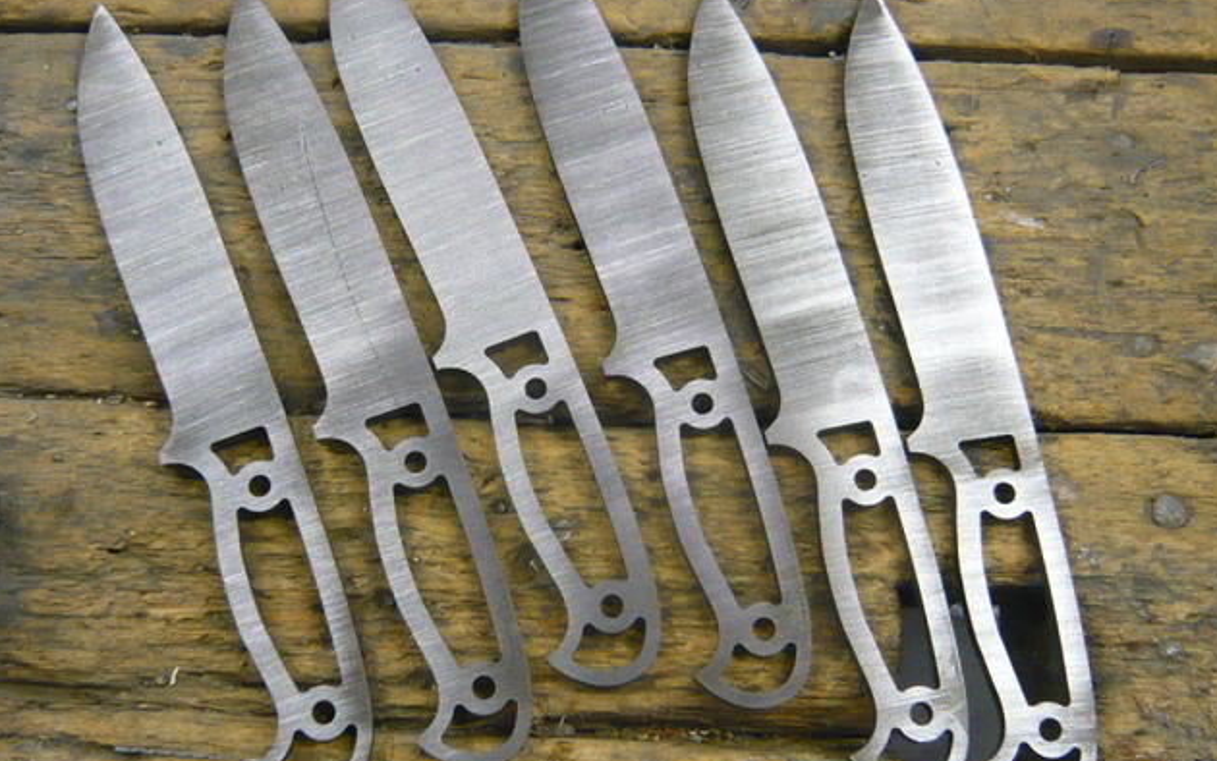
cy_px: 373
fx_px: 1393
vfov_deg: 30.6
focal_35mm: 42
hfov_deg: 47.2
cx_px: 610
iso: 200
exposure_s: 1/10
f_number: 2.8
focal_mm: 4.6
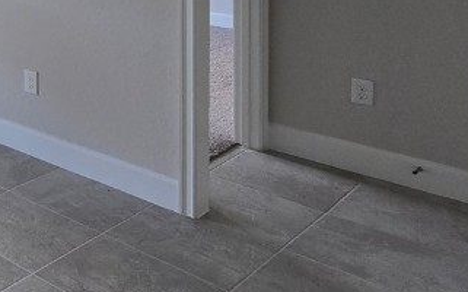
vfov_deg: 25.6
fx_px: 561
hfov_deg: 29.5
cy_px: -74
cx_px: -219
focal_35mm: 44
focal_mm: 2.2
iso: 125
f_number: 2.2
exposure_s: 1/60
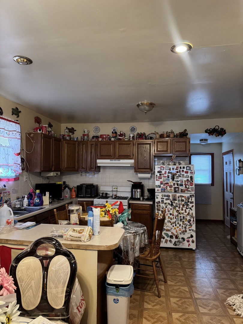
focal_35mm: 24
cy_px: 162
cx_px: 122
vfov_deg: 71.6
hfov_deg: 56.8
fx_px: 225
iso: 320
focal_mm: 6.76
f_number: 1.78
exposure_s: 1/60
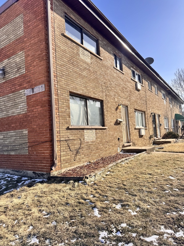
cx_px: 92
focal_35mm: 24
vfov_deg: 71.6
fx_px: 170
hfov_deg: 56.8
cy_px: 123
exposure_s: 1/3247
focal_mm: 6.76
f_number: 1.78
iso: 80
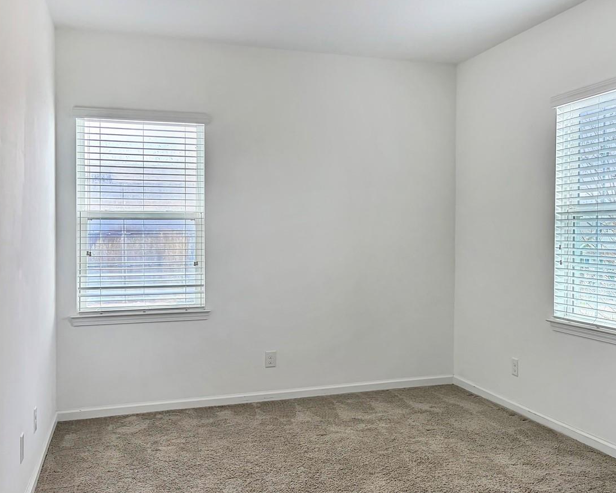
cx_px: 396
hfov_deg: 48.5
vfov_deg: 40.1
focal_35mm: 37
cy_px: 262
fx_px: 675
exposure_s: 1/225
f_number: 1.6
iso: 100
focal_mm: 5.96
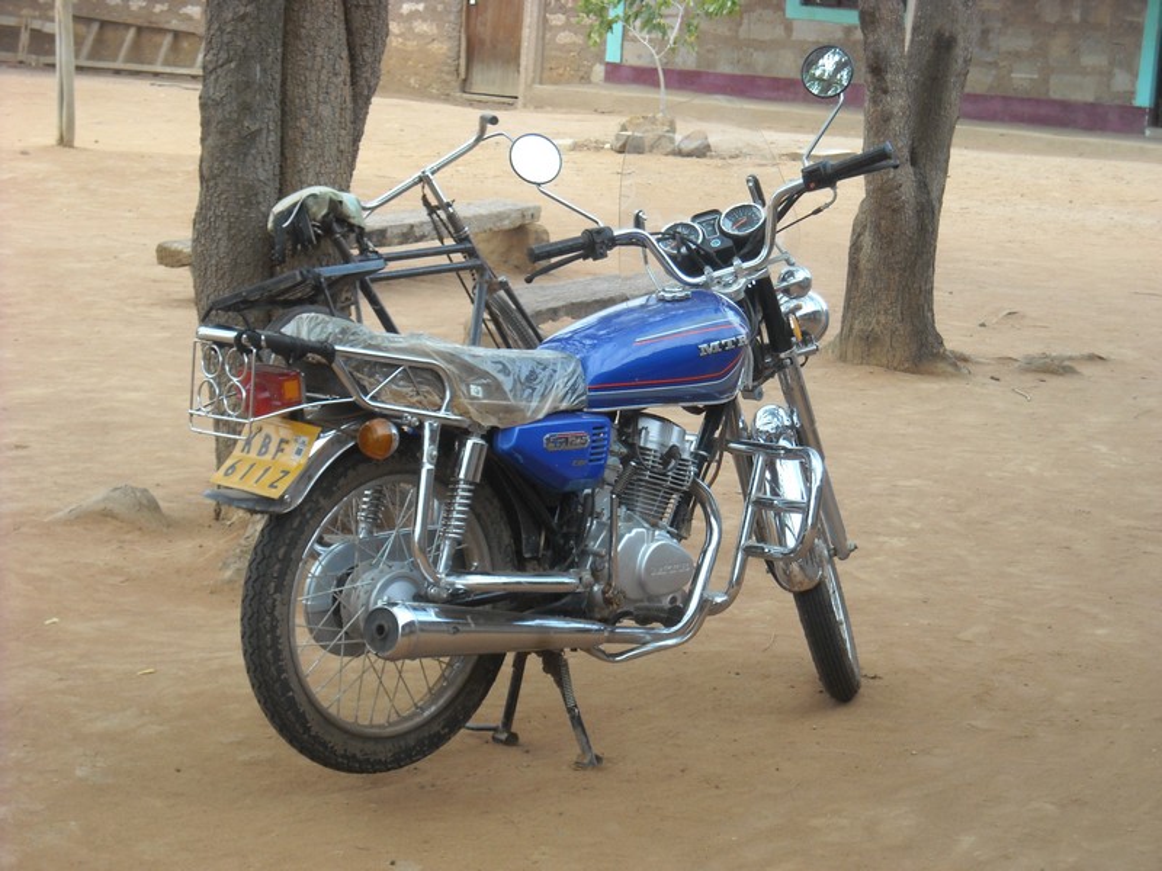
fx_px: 3155
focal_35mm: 94
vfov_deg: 15.7
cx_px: 581
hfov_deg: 20.9
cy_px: 436
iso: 141
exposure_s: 1/250
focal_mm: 15.32
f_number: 4.4
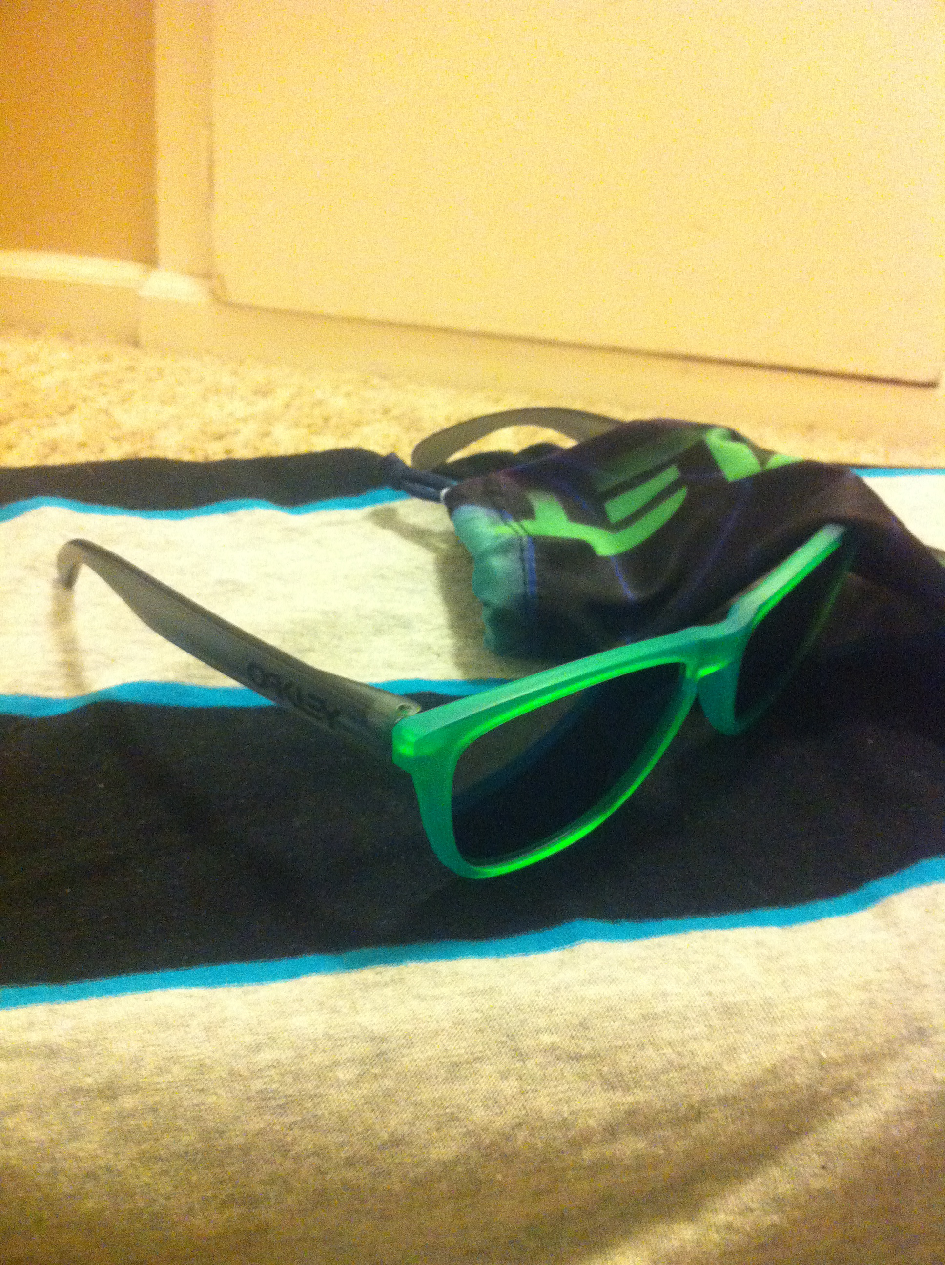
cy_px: 632
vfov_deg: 52.7
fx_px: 1277
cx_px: 472
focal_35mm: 35
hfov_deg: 40.6
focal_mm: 3.85
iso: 640
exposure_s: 1/15
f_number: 2.8
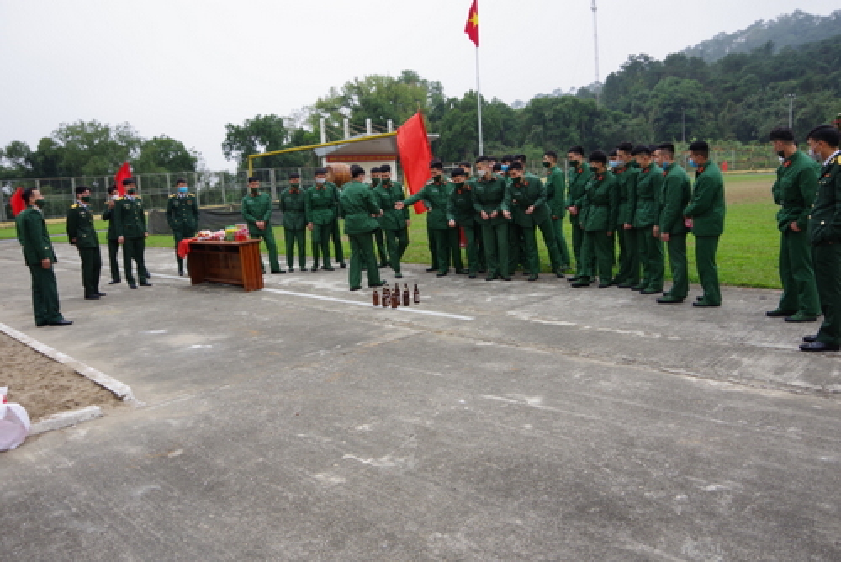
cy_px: 281
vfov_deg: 48.0
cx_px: 420
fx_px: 631
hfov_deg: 67.4
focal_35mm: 27
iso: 200
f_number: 5
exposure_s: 1/100
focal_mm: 18
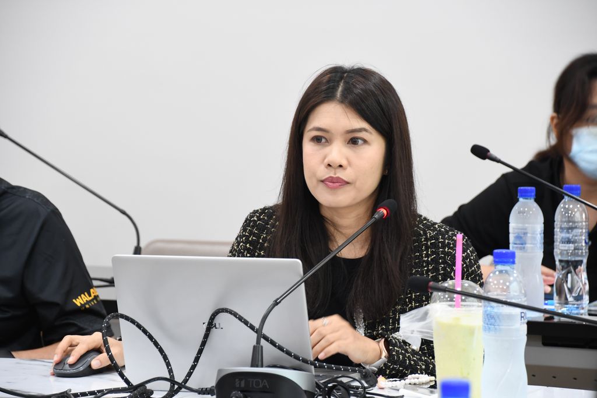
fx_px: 3035
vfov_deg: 7.5
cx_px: 298
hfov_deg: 11.2
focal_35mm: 183
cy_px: 199
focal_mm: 122
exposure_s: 1/30
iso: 1600
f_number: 5.6
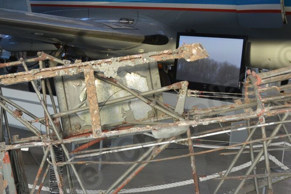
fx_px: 550
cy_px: 140
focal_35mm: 68
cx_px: 147
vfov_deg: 19.9
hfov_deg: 29.7
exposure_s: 1/50
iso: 400
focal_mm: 24
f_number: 4
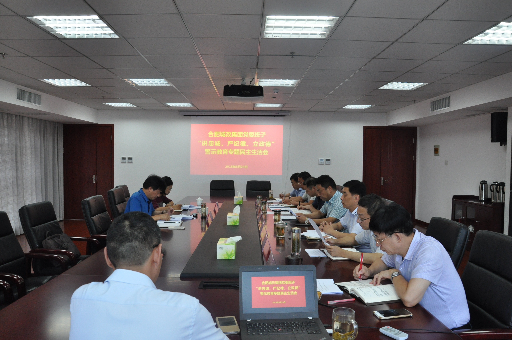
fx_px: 384
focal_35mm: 27
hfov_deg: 67.4
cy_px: 170
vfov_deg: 47.8
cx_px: 256
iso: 1250
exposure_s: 1/80
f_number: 9
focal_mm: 18
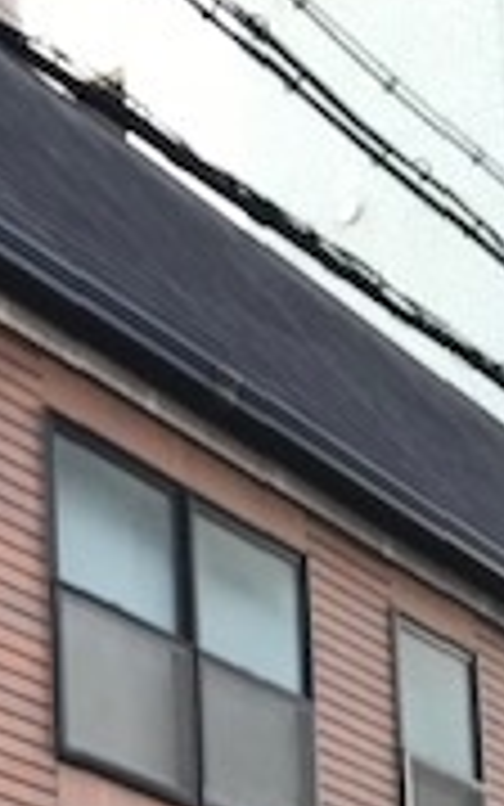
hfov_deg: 12.3
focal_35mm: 106
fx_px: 2328
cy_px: 1157
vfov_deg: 17.8
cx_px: 90
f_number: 1.8
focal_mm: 3.99
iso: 32
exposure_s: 1/120
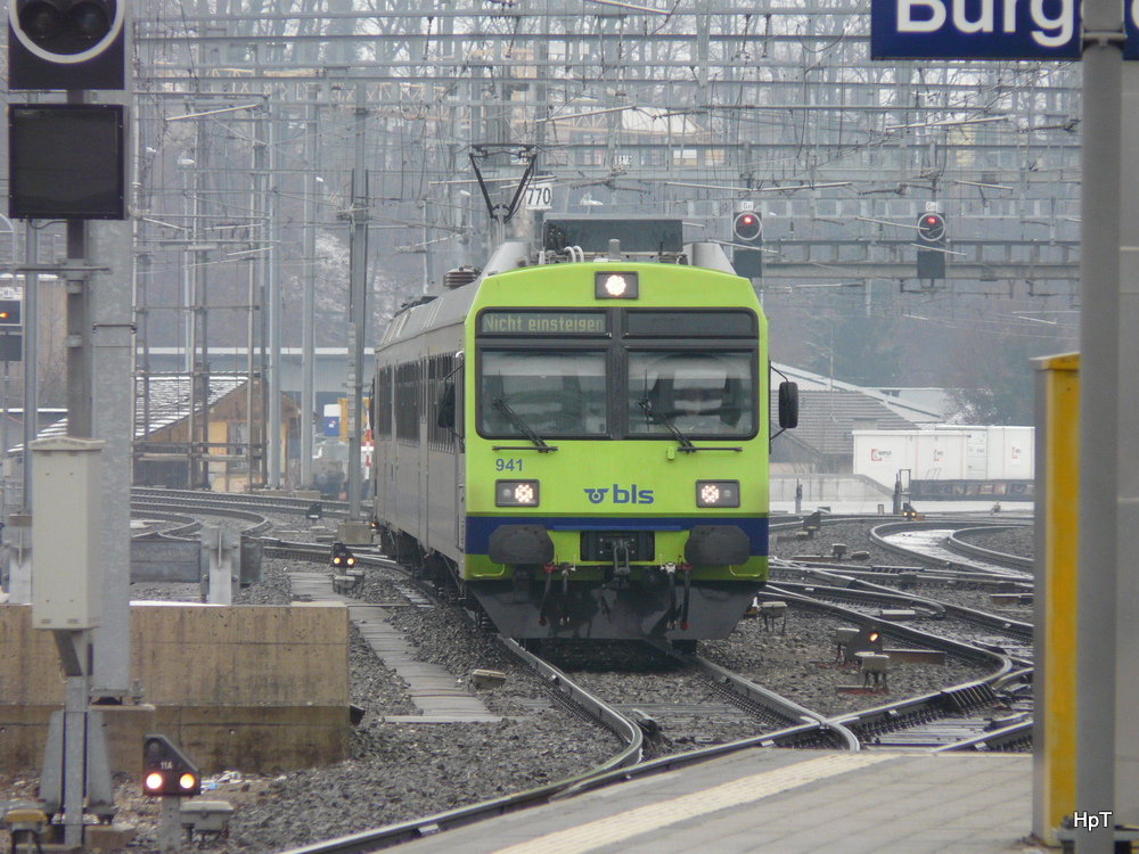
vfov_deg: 3.4
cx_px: 570
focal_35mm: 442
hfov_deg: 4.5
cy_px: 427
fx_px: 14544
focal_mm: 72.6
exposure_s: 1/320
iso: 200
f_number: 4
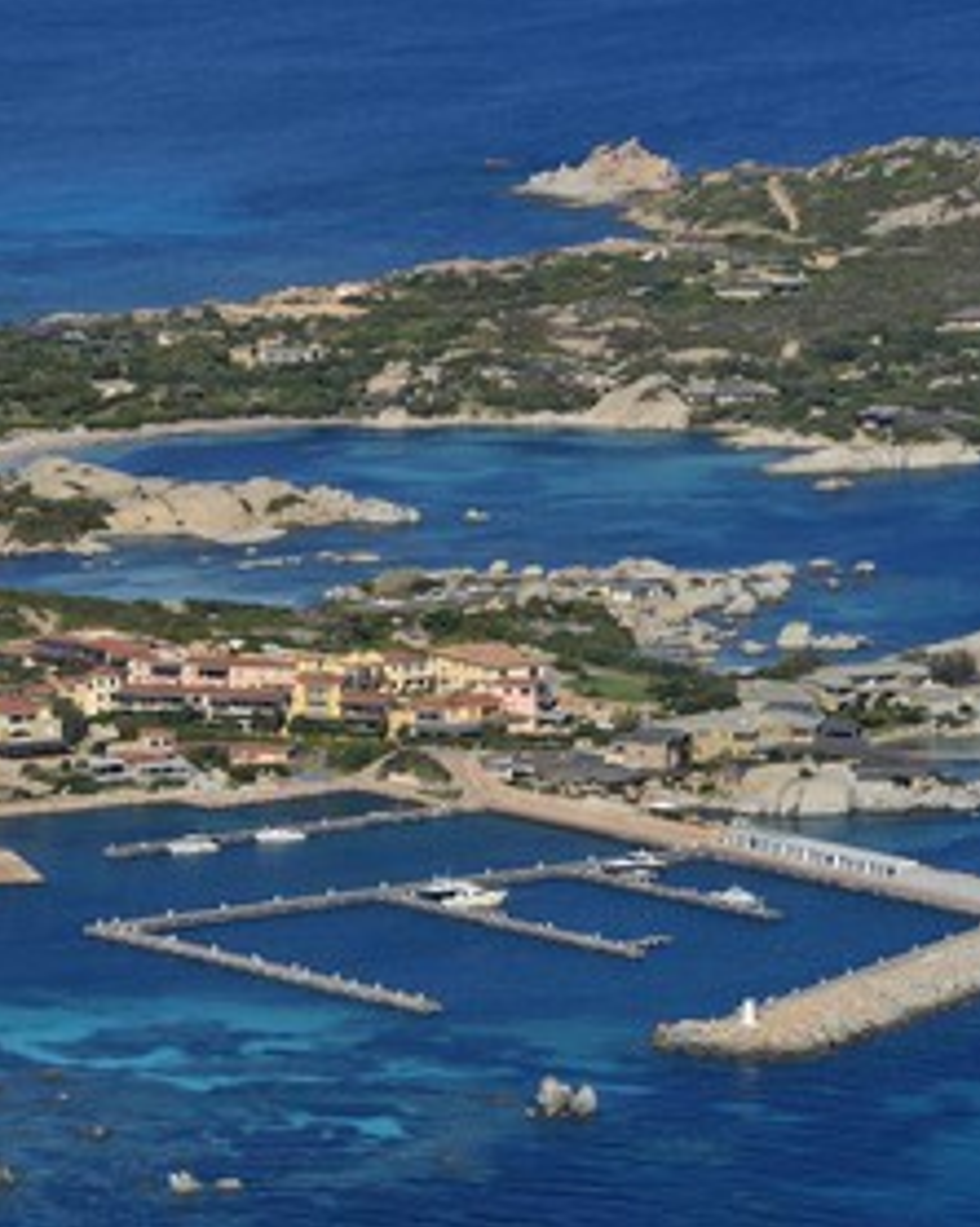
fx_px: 10308
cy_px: 614
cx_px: 212
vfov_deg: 6.8
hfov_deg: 5.4
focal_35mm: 284
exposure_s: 1/1000
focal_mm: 200
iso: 400
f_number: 11
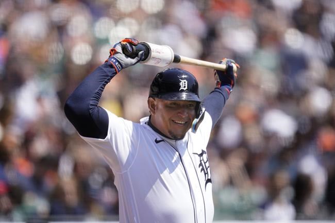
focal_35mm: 560
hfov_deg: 3.7
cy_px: 112
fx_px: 5209
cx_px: 168
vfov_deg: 2.5
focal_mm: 560
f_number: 4
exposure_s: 1/4000
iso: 800
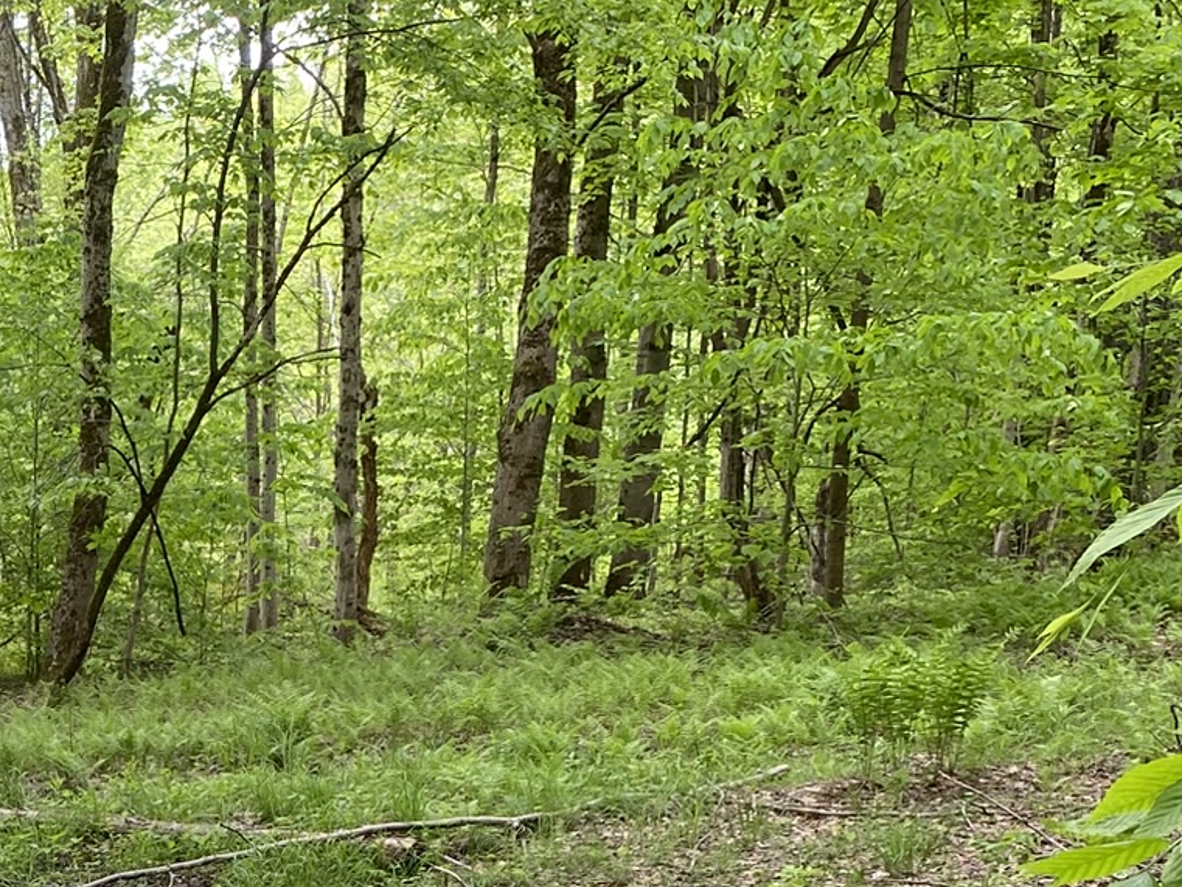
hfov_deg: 25.7
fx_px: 2391
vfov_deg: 19.6
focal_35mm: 70
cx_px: -129
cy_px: 1094
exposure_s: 1/121
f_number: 1.8
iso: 64
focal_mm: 4.25
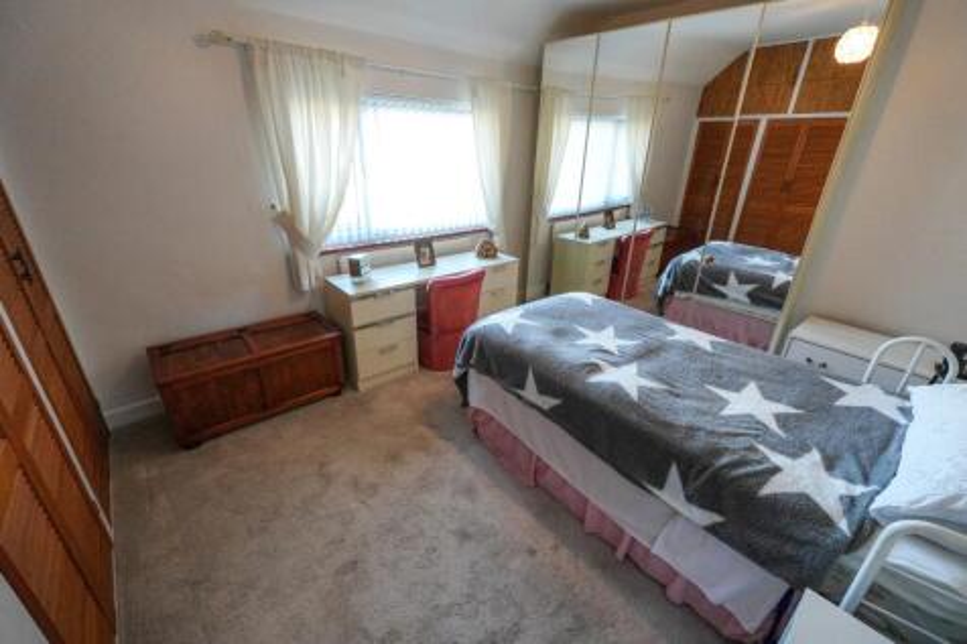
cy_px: 322
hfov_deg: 100.4
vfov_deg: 77.3
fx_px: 403
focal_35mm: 15
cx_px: 484
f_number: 4
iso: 2000
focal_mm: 10
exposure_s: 1/160
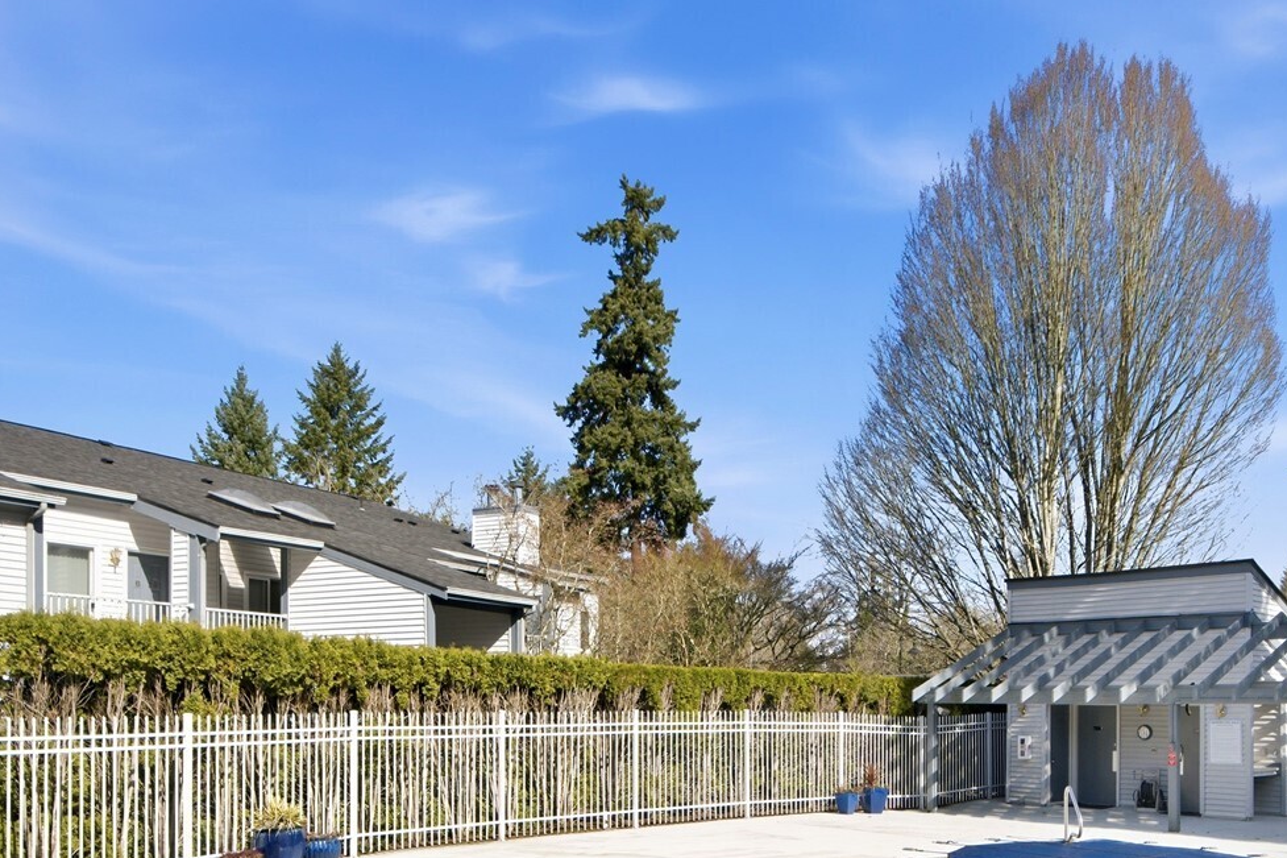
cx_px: 736
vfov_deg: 38.5
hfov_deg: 57.0
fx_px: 1179
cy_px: 682
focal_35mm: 33
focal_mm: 19
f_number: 9
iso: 400
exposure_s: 1/100
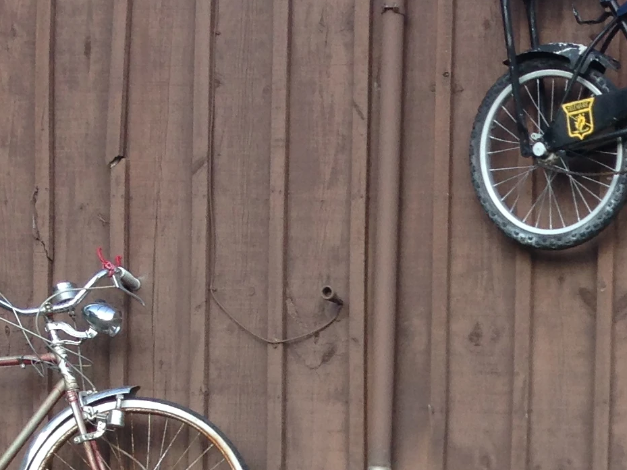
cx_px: 761
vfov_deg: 11.9
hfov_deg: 16.3
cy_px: 799
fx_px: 2100
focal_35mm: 116
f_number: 2.4
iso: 50
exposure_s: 1/379
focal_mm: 4.13
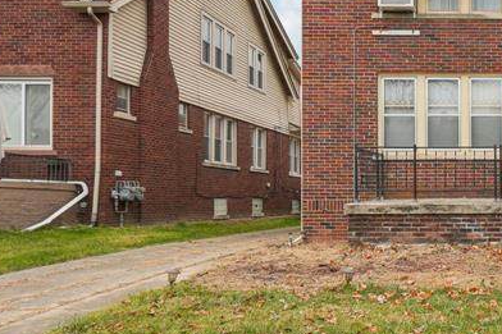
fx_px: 655
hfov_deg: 37.1
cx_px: 514
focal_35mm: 47
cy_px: 195
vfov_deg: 28.6
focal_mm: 12
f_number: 8
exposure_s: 1/30
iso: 160
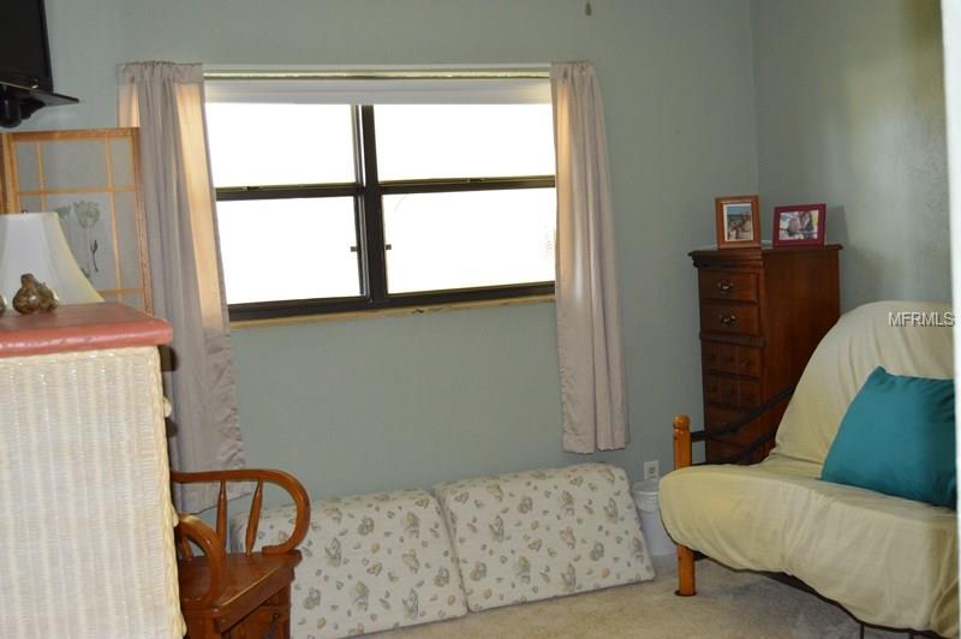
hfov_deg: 49.6
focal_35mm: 39
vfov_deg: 34.2
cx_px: 480
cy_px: 320
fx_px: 1040
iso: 1100
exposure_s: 1/60
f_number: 4
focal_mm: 26
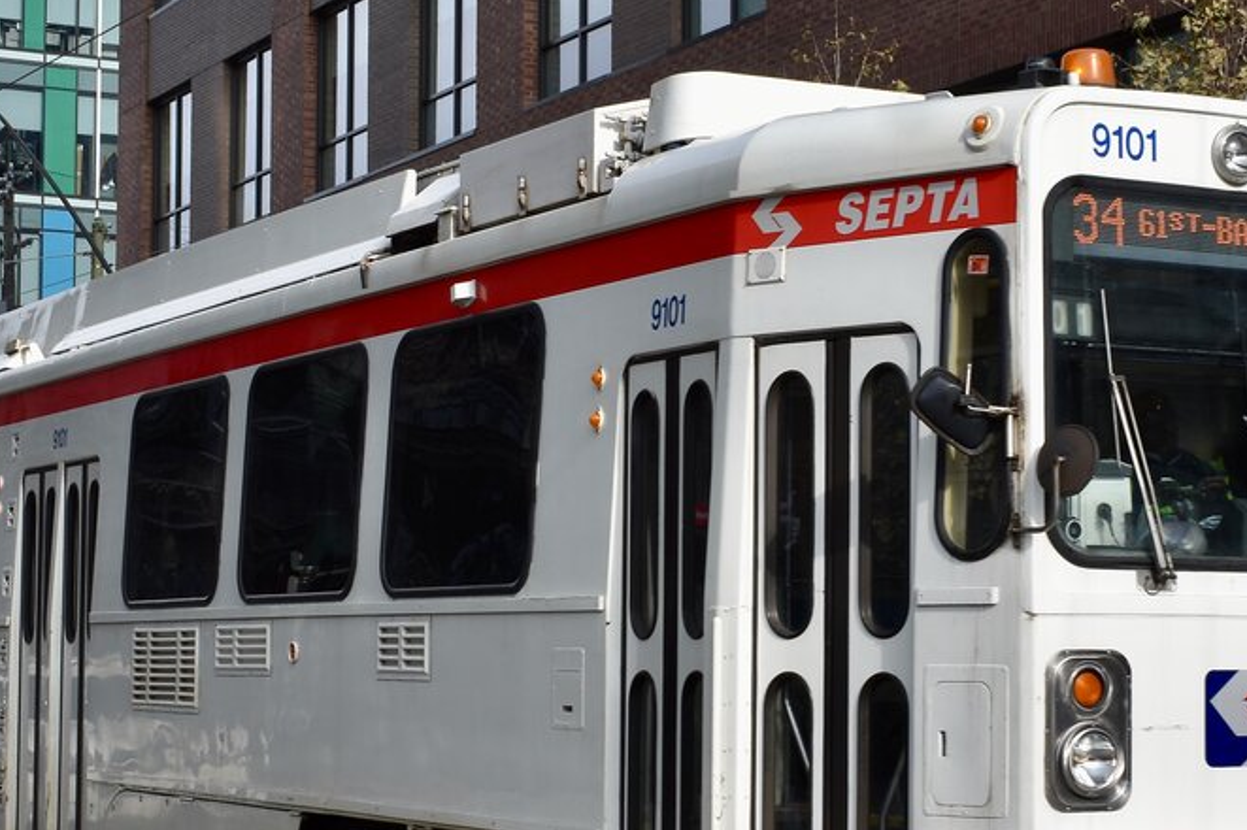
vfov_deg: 16.0
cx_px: 889
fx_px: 2947
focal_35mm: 85
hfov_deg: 23.7
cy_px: 538
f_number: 8
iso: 100
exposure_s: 1/250
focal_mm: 25
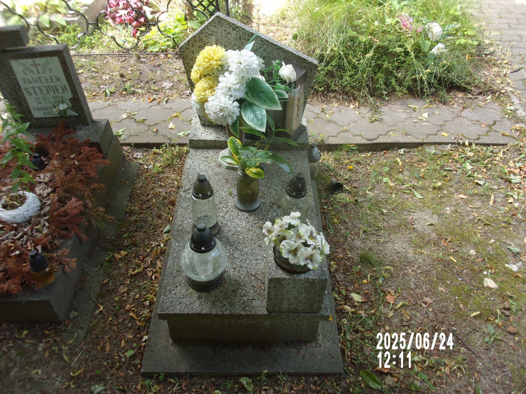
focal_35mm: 28
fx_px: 425
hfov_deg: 63.4
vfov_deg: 49.7
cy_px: 197
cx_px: 263
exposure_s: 1/34
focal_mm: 5.1
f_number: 3.9
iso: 93
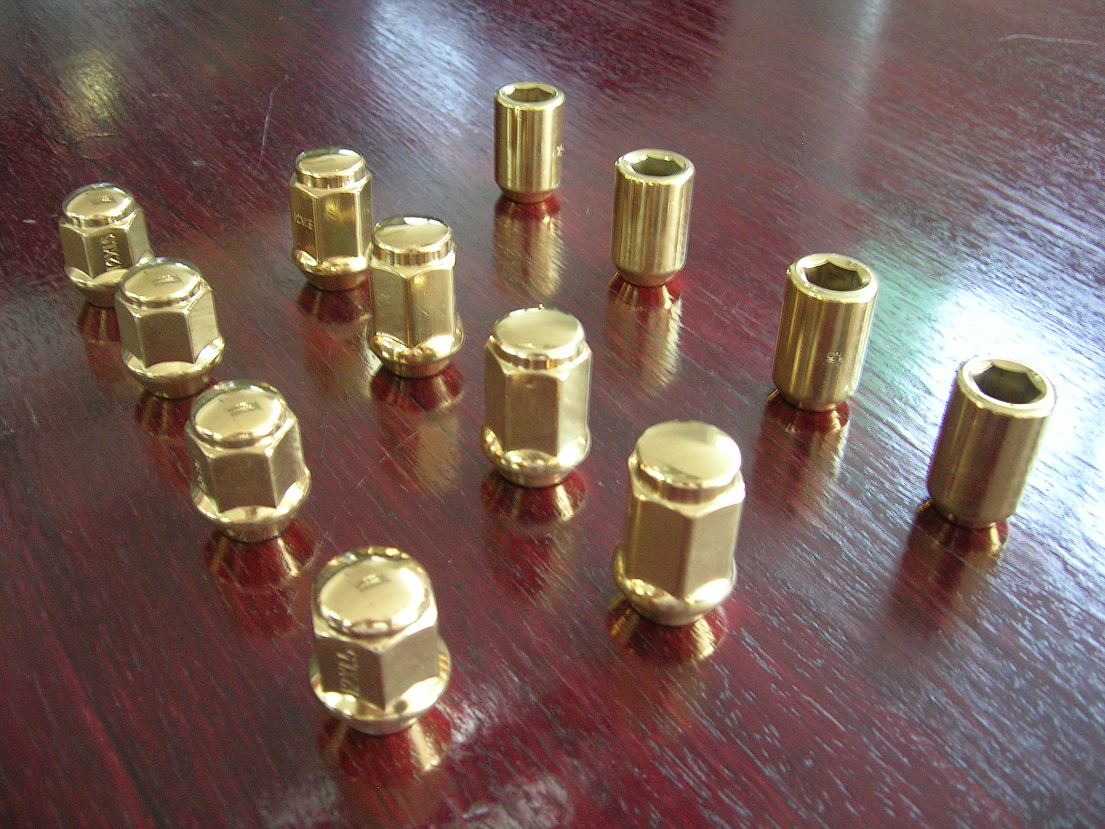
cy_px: 414
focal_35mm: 35
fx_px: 1117
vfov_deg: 40.7
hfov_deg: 52.6
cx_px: 552
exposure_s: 1/3.4
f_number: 2.8
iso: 121
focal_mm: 5.4
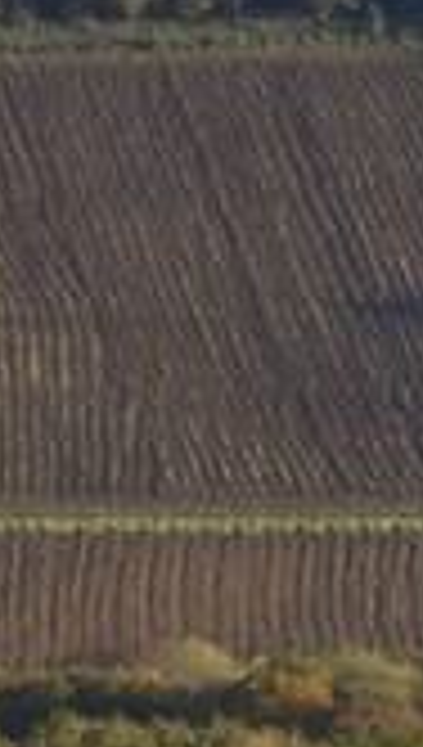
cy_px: 207
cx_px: -2403
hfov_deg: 0.7
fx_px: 33965
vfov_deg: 1.3
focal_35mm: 1712
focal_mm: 170
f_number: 11
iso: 400
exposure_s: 1/250
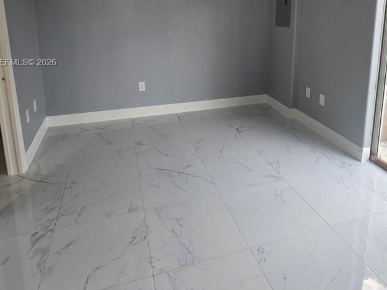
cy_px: 63
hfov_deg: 69.0
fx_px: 279
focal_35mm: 25
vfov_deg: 51.8
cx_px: 221
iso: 80
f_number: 2.2
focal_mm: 2.2
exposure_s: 1/60
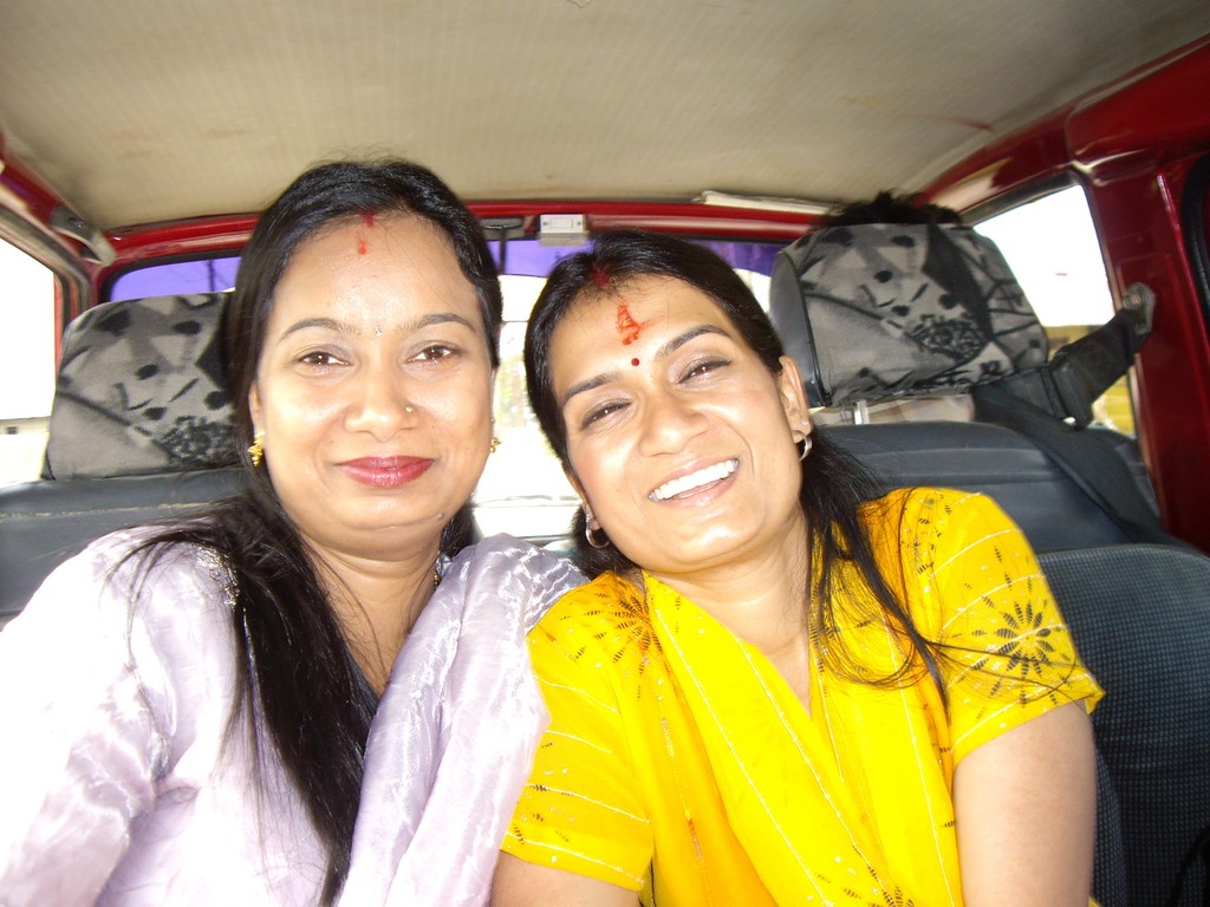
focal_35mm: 38
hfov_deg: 49.0
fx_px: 1328
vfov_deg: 37.7
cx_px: 605
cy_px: 454
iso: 100
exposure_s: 1/160
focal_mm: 6.2
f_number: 2.7
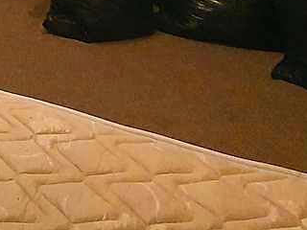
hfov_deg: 25.5
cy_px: -150
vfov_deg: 19.6
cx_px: -129
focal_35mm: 61
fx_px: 541
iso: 640
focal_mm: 1.8
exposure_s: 1/25
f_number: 2.2
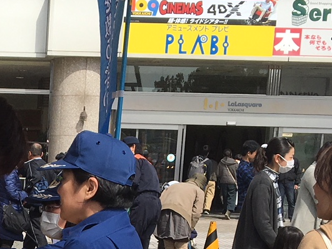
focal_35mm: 110
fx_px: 1056
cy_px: 349
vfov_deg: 12.9
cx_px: -53
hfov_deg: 17.2
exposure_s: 1/1479
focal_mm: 4.15
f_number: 2.2
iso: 25
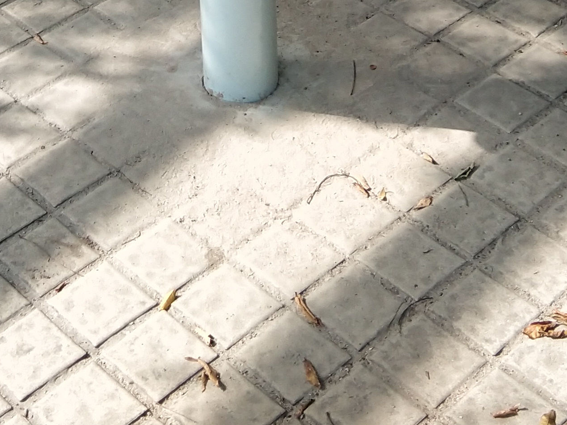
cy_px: -269
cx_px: 171
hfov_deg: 19.2
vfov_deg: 13.4
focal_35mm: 102
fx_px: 1671
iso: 50
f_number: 2.2
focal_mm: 3.69
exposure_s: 1/289
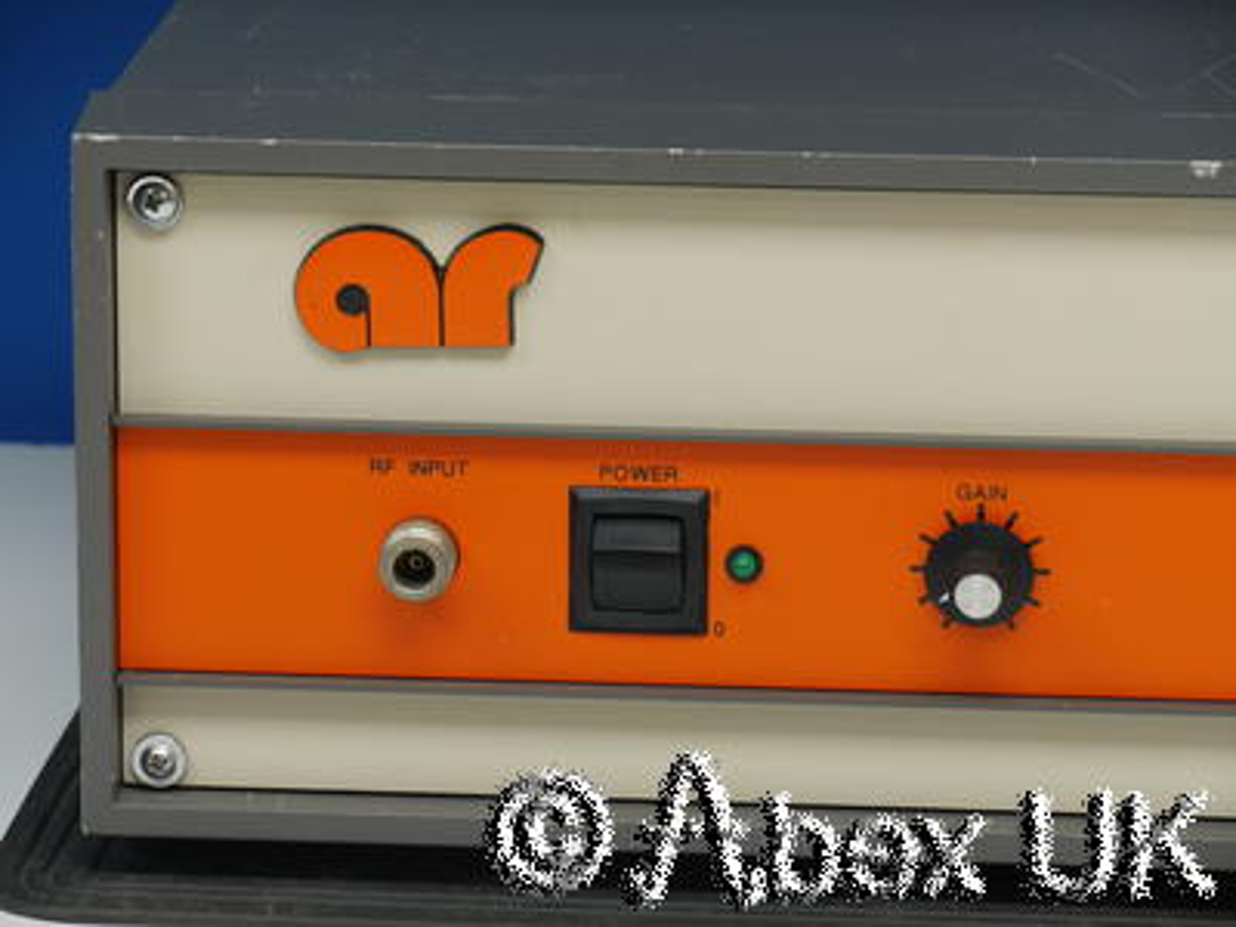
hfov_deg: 10.2
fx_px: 6927
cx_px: 618
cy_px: 464
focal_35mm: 194
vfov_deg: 7.7
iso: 400
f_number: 9
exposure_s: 1/15
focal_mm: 97
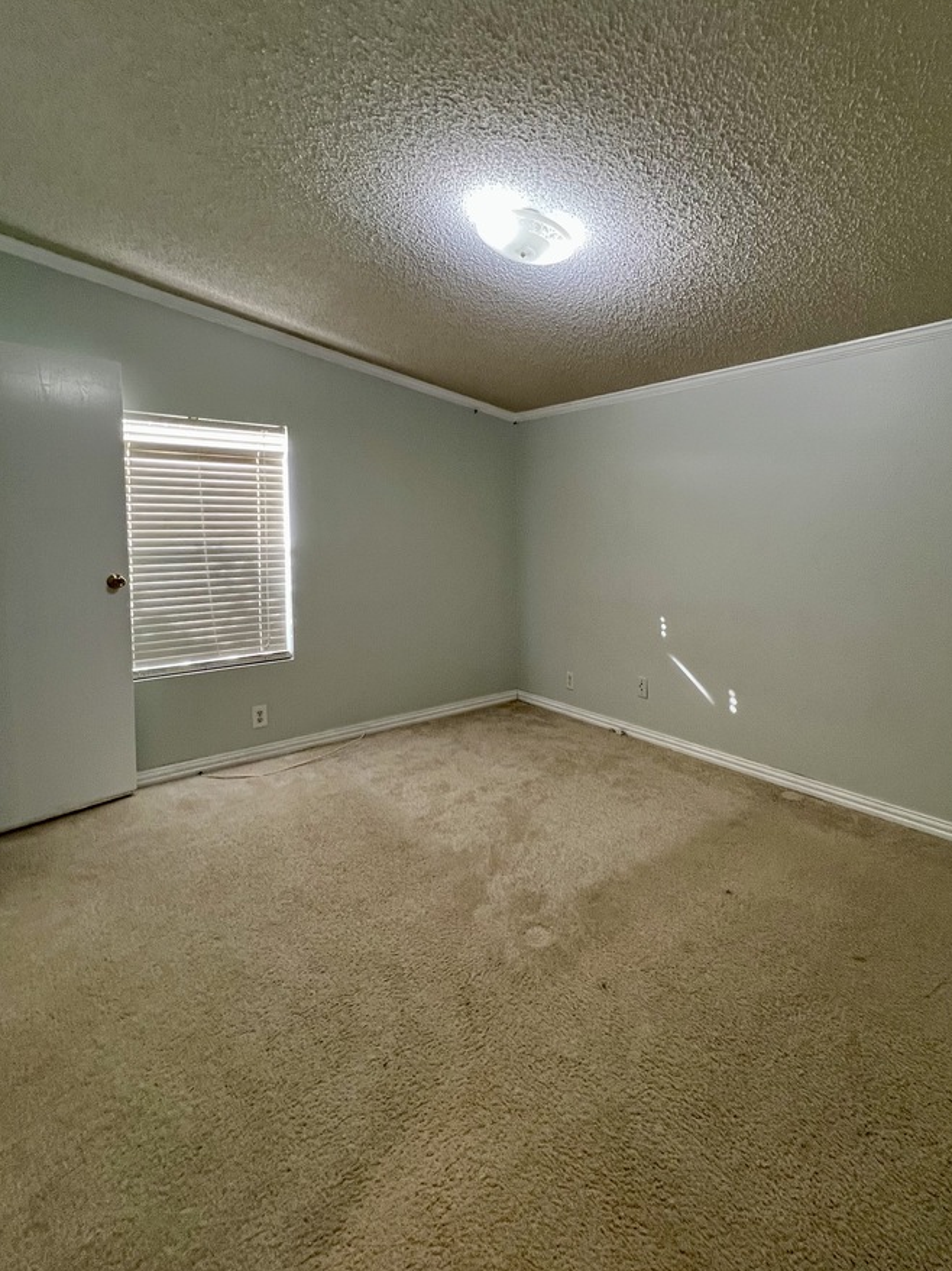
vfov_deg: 94.2
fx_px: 587
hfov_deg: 77.3
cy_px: 573
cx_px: 563
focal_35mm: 16
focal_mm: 1.57
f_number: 1.8
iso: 250
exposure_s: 1/120
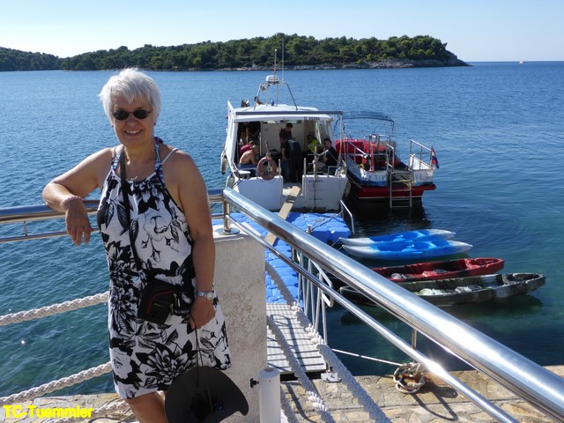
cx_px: 282
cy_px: 212
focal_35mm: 36
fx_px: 587
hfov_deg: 51.4
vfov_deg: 39.7
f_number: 3.9
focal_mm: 6.4
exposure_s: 1/640
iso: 80
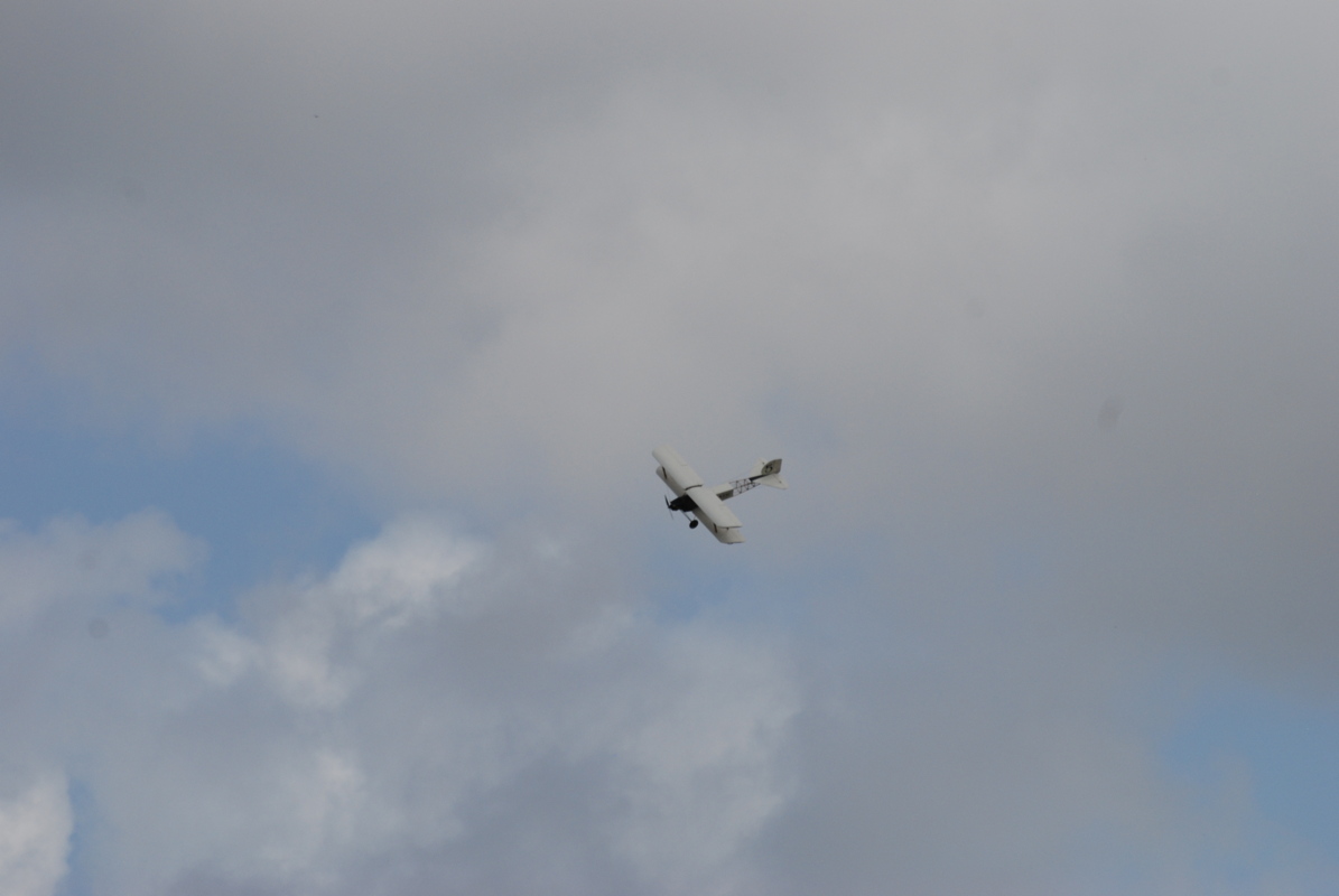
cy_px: 448
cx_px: 670
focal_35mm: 450
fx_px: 16758
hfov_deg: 4.6
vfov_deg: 3.1
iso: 200
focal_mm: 300
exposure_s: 1/1500
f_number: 5.6
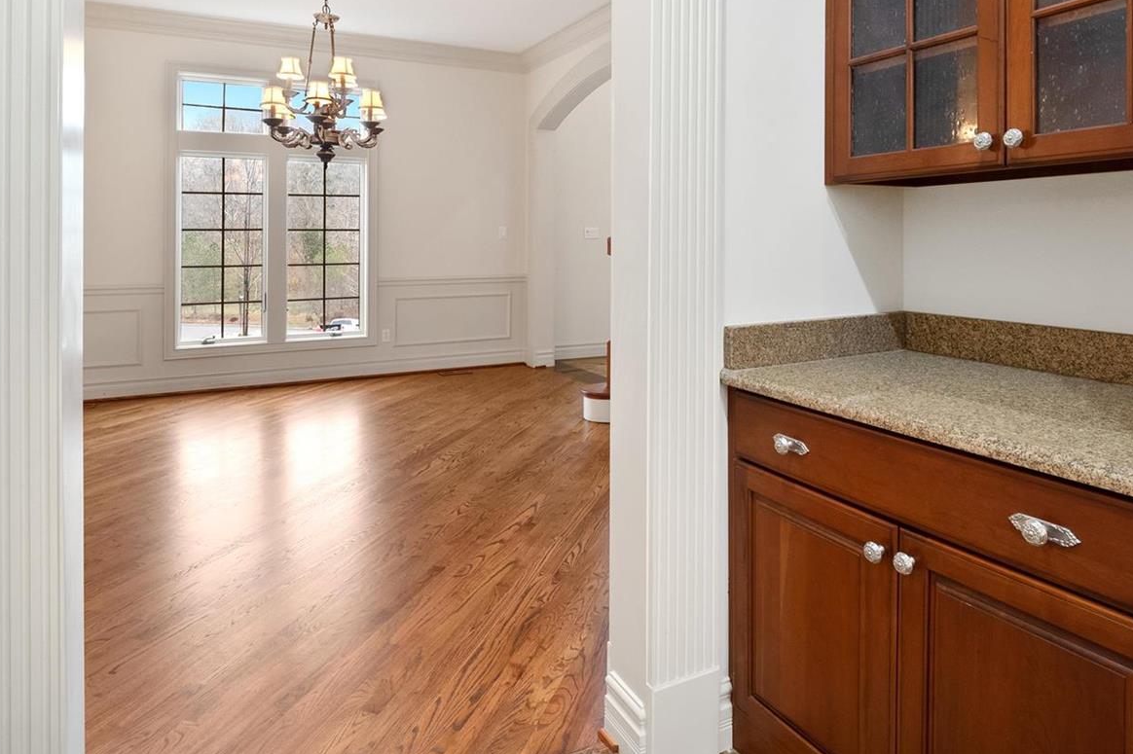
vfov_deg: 55.9
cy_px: 248
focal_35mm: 22
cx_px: 577
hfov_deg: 78.6
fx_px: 692
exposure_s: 1/2
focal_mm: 8
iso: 400
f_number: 8
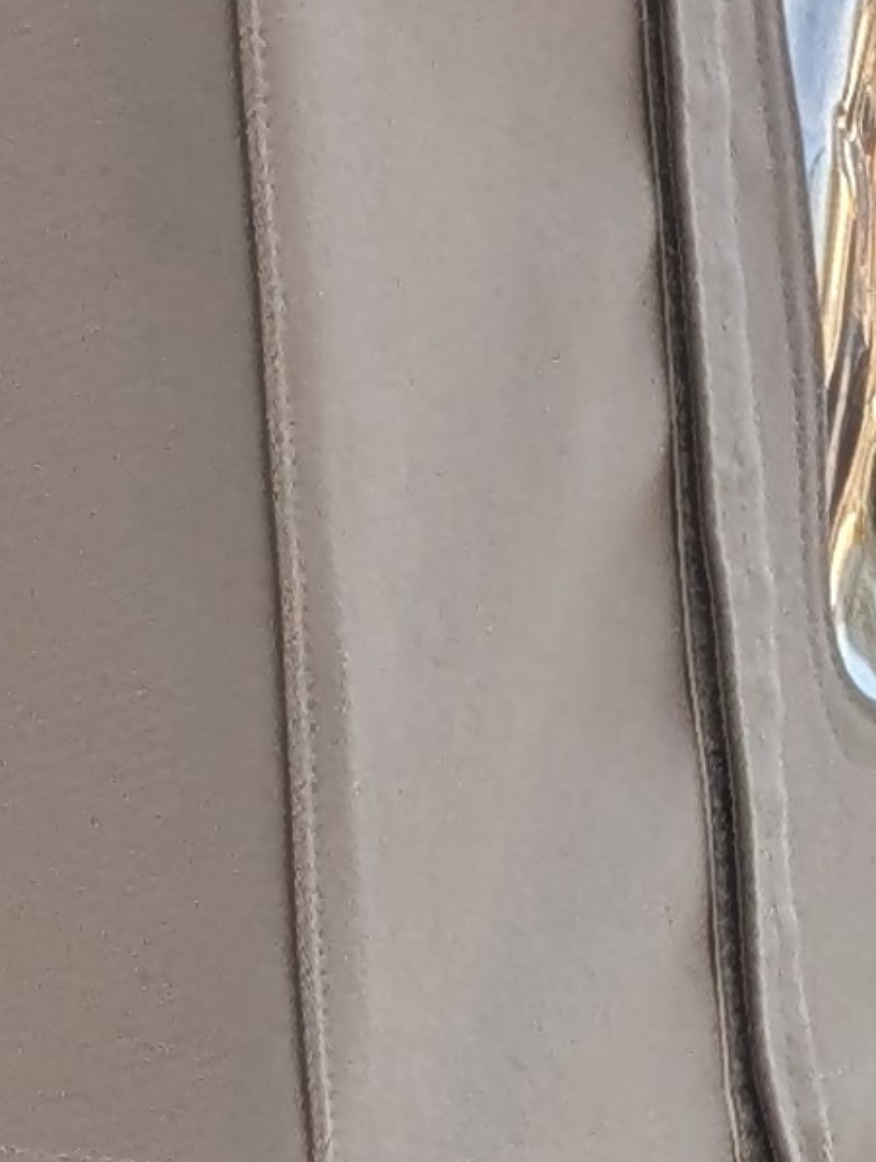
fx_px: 11204
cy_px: 2126
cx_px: 899
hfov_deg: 4.5
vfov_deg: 5.8
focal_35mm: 333
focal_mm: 6.9
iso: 17
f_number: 1.68
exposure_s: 1/302
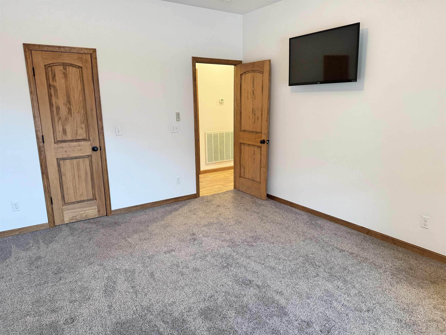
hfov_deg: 71.6
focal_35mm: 24
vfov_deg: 56.8
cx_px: 223
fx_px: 309
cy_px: 168
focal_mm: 6.76
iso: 640
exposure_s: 1/60
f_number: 1.78
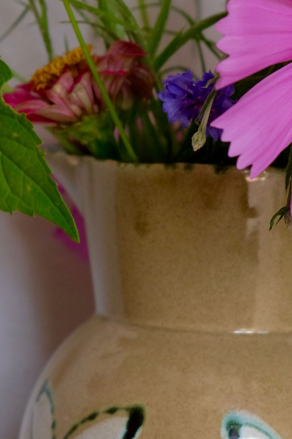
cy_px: 342
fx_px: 2713
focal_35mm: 223
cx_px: 211
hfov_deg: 6.2
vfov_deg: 9.2
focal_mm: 55
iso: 800
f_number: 4
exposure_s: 1/60
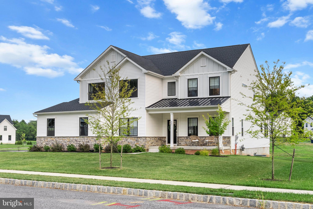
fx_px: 374
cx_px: 156
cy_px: 104
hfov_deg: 45.4
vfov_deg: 31.2
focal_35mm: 43
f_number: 9
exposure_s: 1/50
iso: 250
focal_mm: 29
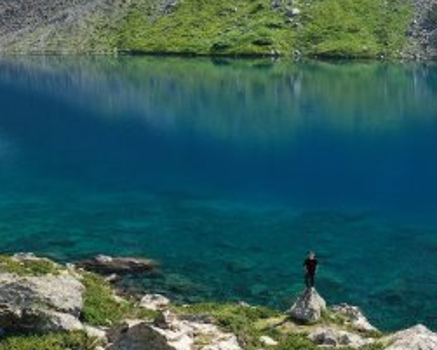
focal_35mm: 64
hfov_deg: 29.2
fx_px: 828
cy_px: 115
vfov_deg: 23.7
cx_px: 320
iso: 100
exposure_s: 1/320
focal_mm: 10.26
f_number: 5
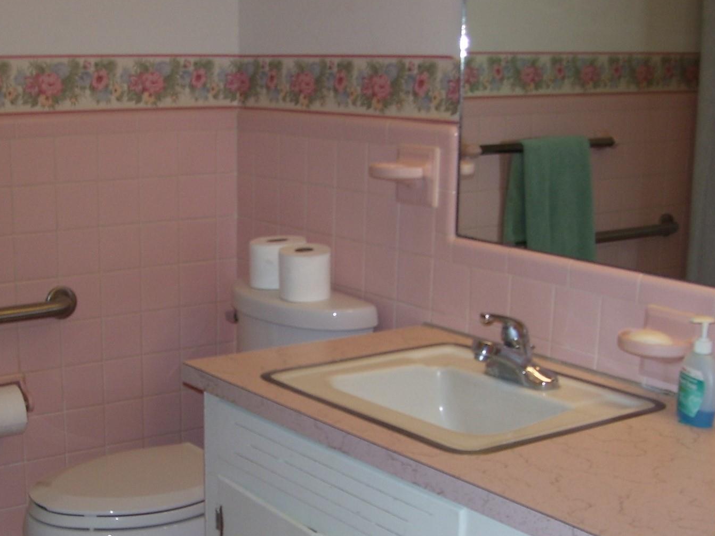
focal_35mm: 55
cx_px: 217
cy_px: 386
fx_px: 1136
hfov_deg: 34.5
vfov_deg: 26.3
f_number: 2.7
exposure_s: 1/60
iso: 80
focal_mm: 6
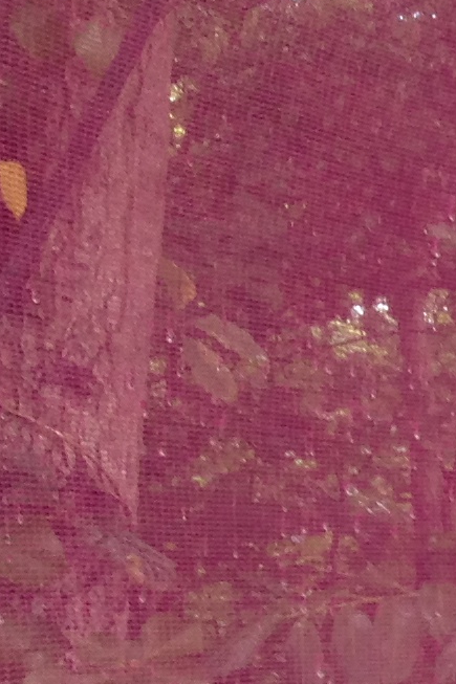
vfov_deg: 10.7
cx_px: 1635
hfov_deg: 6.5
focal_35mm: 182
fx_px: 3460
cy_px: 1151
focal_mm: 4.28
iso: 50
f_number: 2.4
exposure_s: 1/60
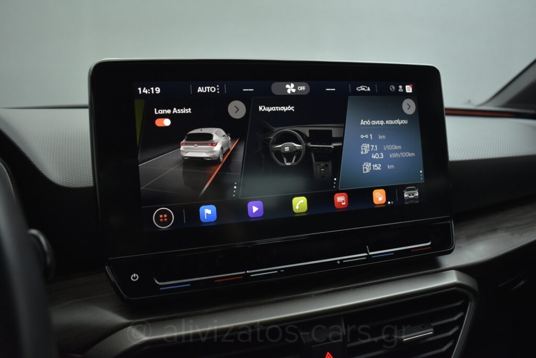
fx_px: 402
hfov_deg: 67.4
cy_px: 179
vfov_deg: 48.0
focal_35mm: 27
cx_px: 268
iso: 1600
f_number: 3.5
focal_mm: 18
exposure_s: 1/100
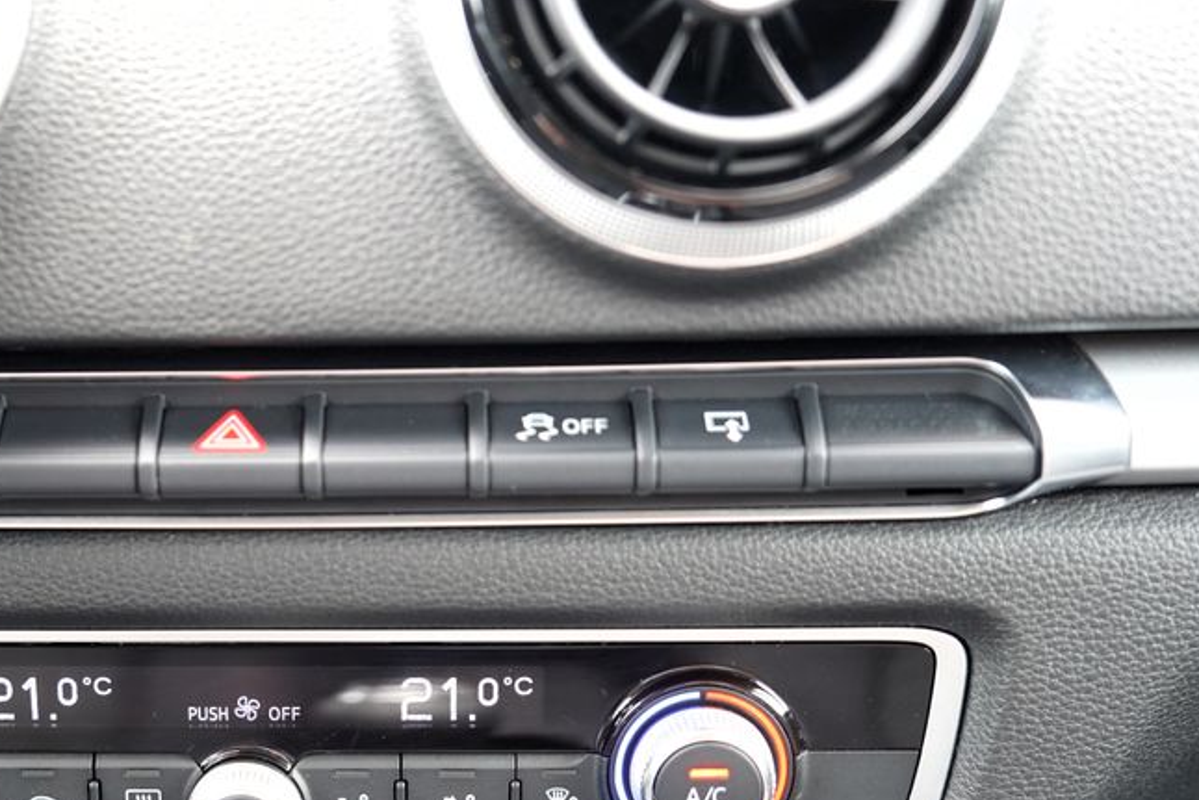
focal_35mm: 65
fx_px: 2165
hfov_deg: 30.3
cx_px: 269
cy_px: 600
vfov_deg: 20.8
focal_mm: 41
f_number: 3.2
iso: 1600
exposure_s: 1/160
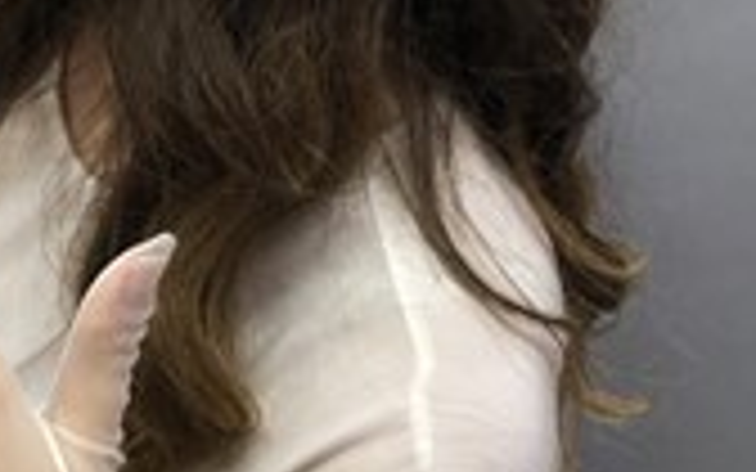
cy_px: -83
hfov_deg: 27.5
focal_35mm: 73
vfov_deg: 17.1
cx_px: 126
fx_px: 1504
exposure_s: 1/15
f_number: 1.8
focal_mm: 3.99
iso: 40
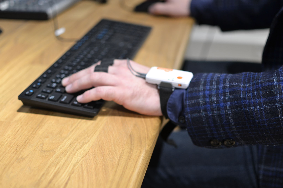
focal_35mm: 52
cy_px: 94
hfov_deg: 37.9
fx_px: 413
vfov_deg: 25.7
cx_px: 142
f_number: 2.2
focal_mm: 35
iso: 400
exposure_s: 1/60
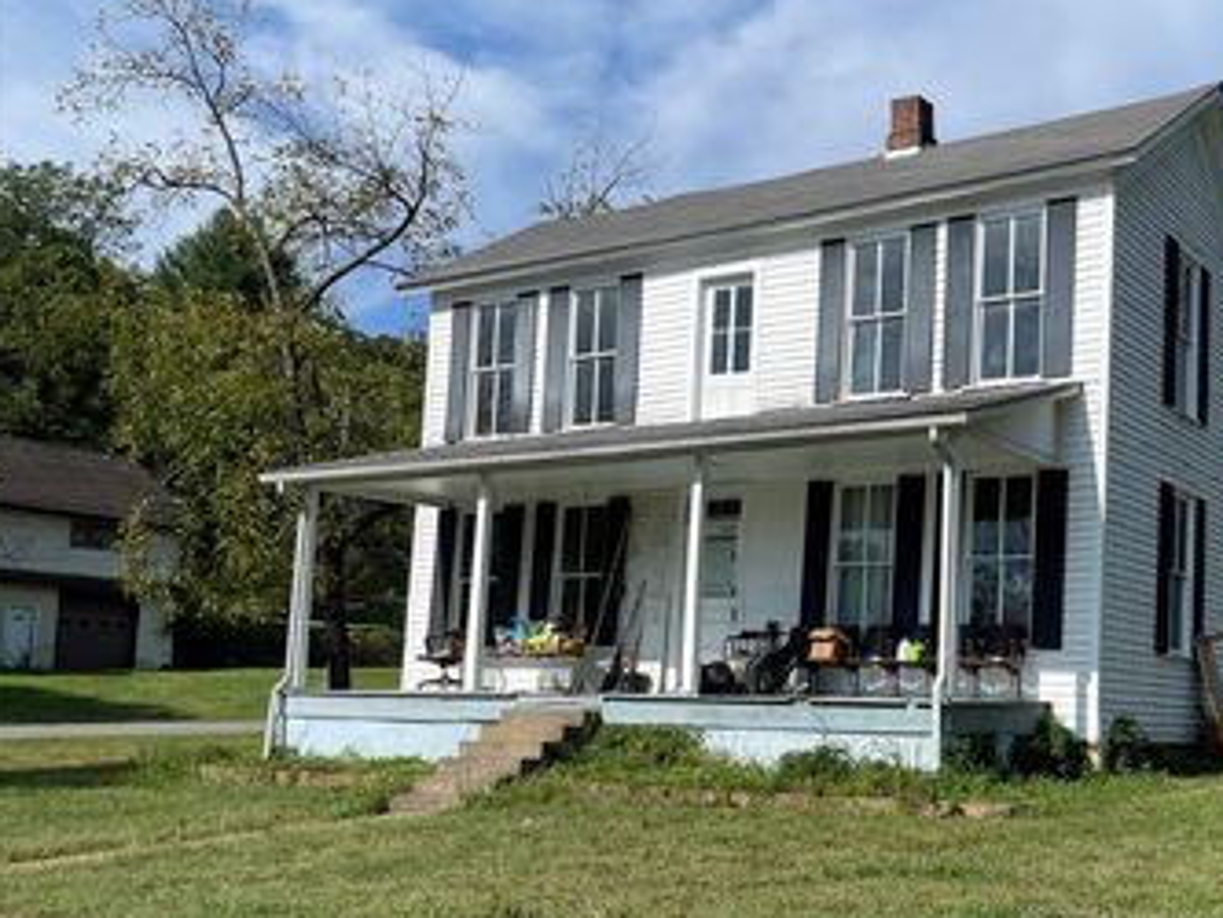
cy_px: 564
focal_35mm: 39
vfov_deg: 36.7
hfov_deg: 46.3
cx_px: 900
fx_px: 1378
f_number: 1.6
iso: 32
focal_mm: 4.2
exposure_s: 1/4132
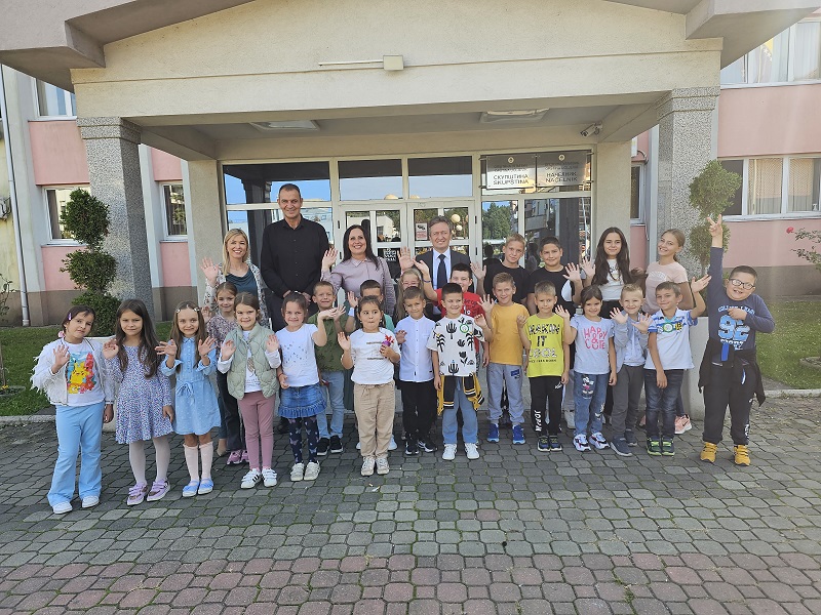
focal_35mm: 23
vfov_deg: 58.9
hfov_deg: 73.9
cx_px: 410
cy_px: 308
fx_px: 545
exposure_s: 1/359
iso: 25
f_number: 1.7
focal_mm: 6.3
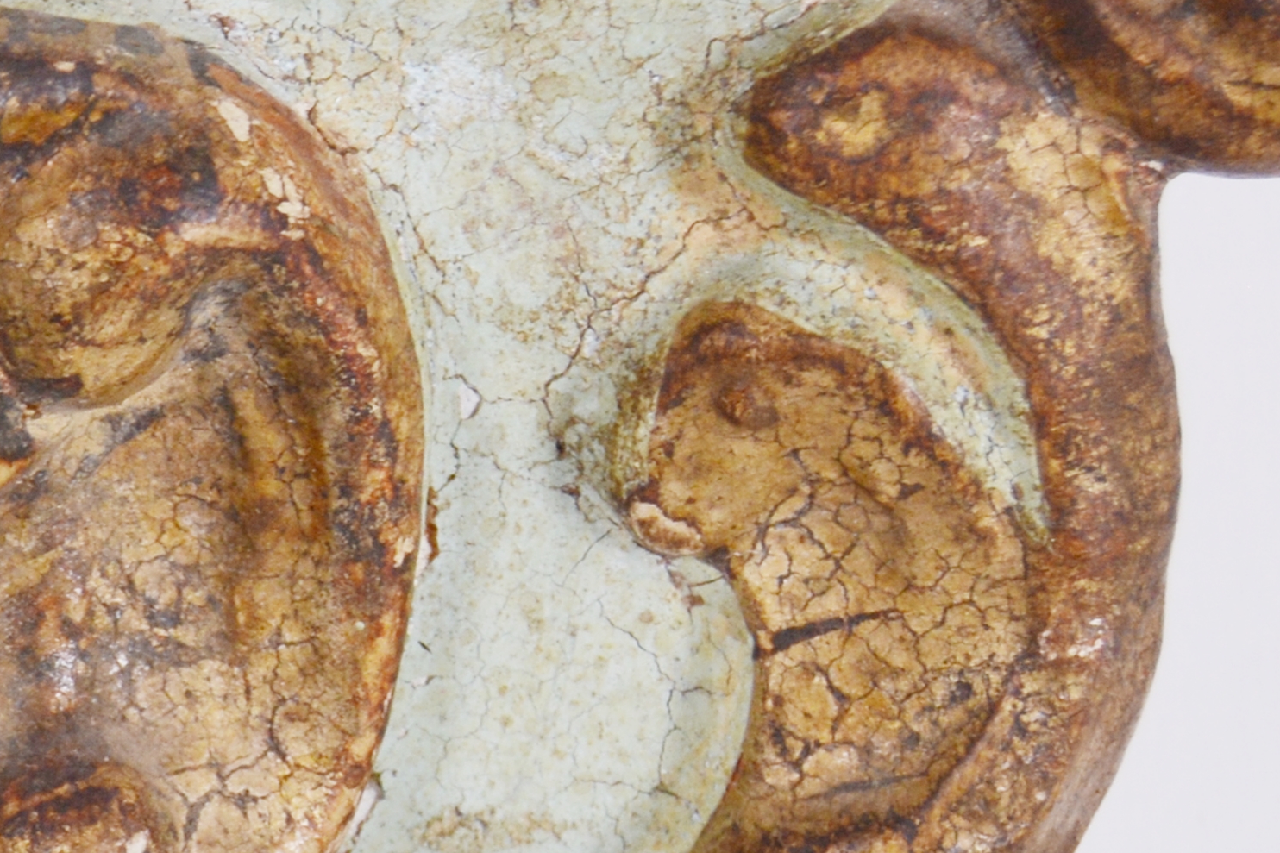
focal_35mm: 188
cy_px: 560
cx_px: -660
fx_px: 6684
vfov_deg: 7.3
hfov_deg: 10.5
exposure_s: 1/125
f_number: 5.6
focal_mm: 31
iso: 280
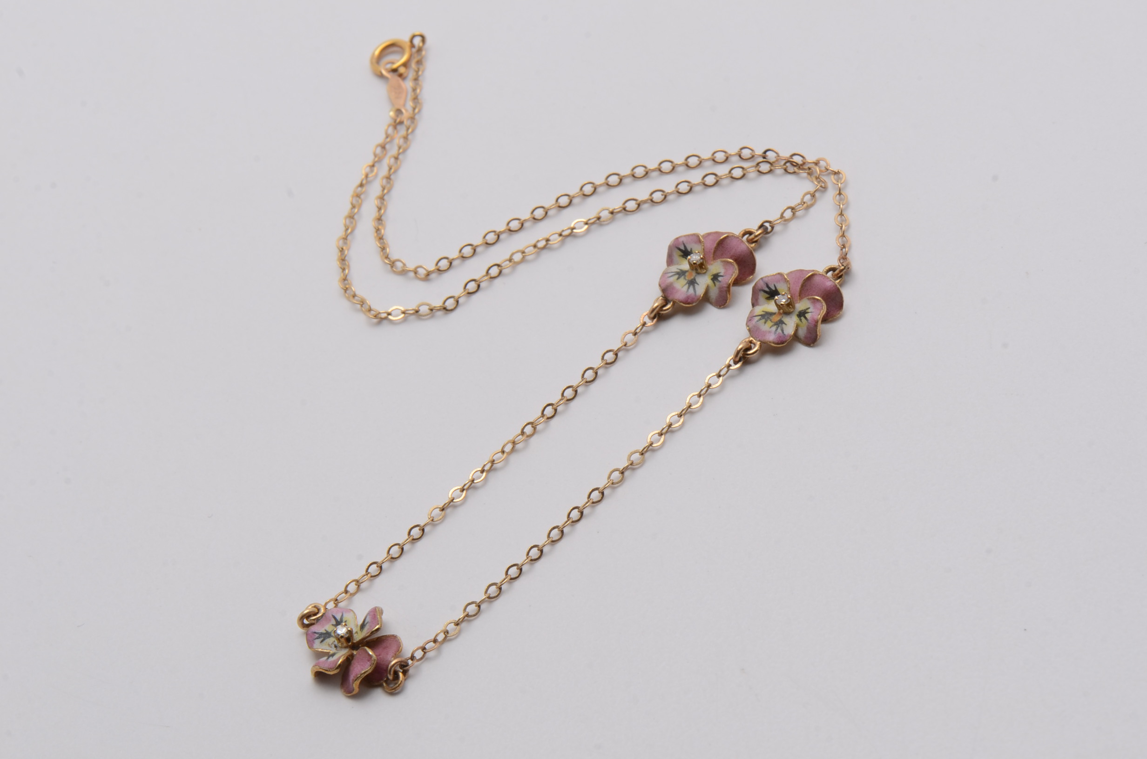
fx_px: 4054
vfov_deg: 10.7
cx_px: 574
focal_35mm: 128
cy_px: 380
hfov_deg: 16.1
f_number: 18
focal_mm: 85
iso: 200
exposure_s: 1/125
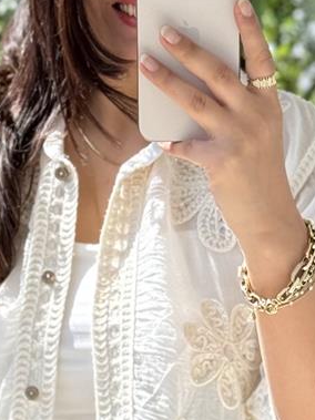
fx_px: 2052
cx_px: 184
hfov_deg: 8.8
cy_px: 392
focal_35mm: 169
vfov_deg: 11.6
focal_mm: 6.76
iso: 64
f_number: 1.78
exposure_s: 1/646
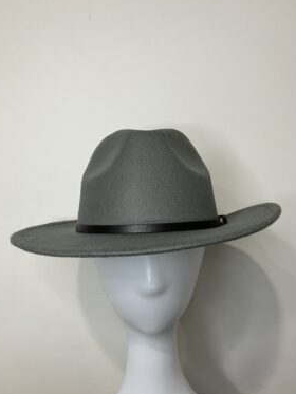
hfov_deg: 46.8
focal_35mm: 30
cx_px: 145
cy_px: 207
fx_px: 342
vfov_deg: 59.9
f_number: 1.8
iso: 64
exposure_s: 1/50
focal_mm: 3.99
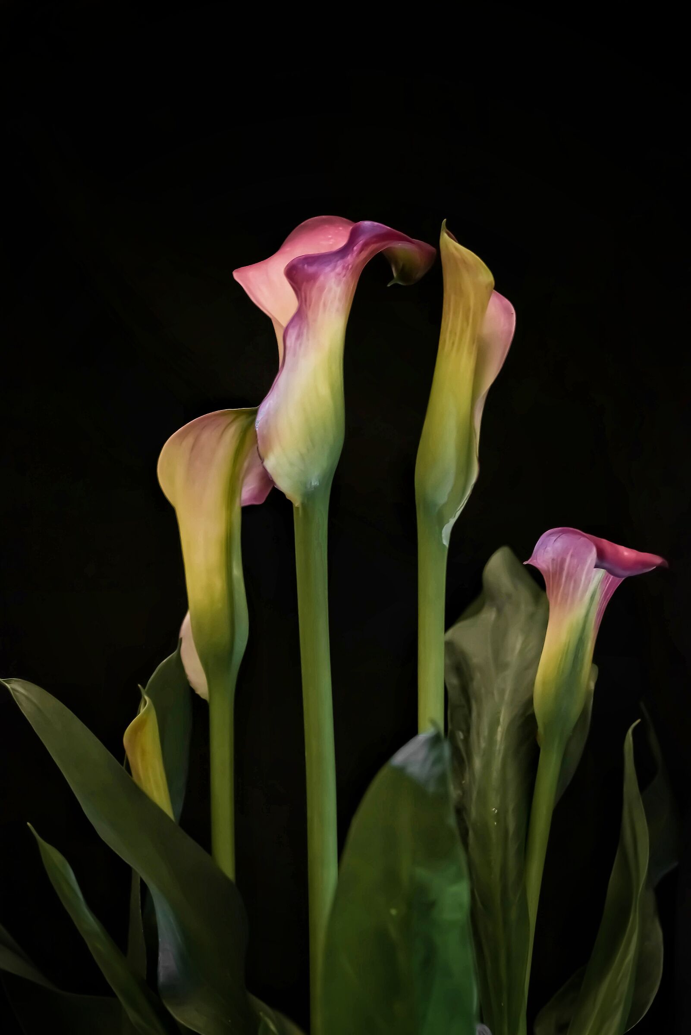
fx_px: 3020
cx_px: 346
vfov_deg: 19.4
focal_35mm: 105
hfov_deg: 13.1
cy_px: 518
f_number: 8
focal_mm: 105
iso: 800
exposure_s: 1/30
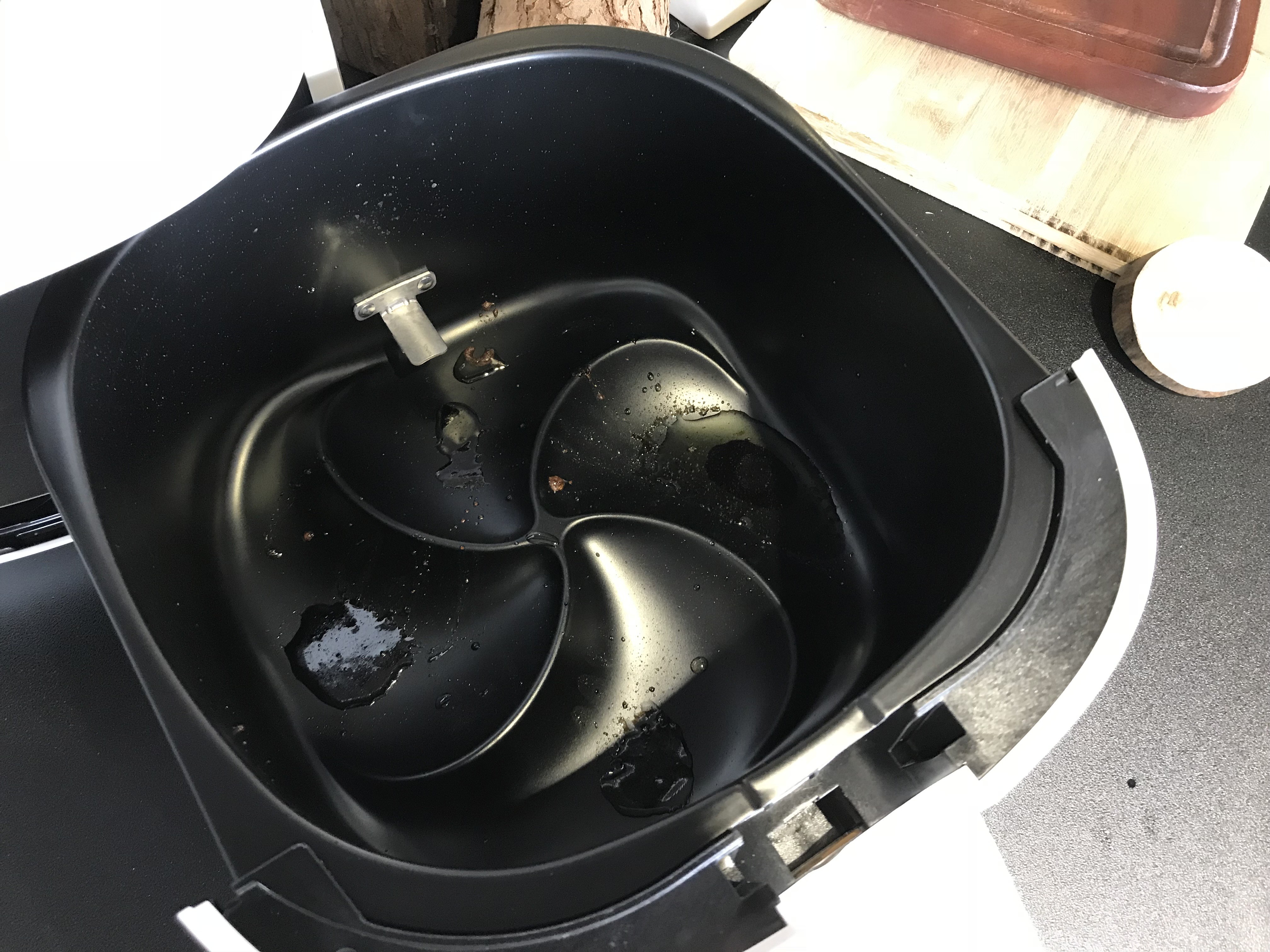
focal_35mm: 28
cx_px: 635
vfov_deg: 49.7
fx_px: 1027
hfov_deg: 63.4
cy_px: 476
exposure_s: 1/15
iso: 64
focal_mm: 3.99
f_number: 1.8
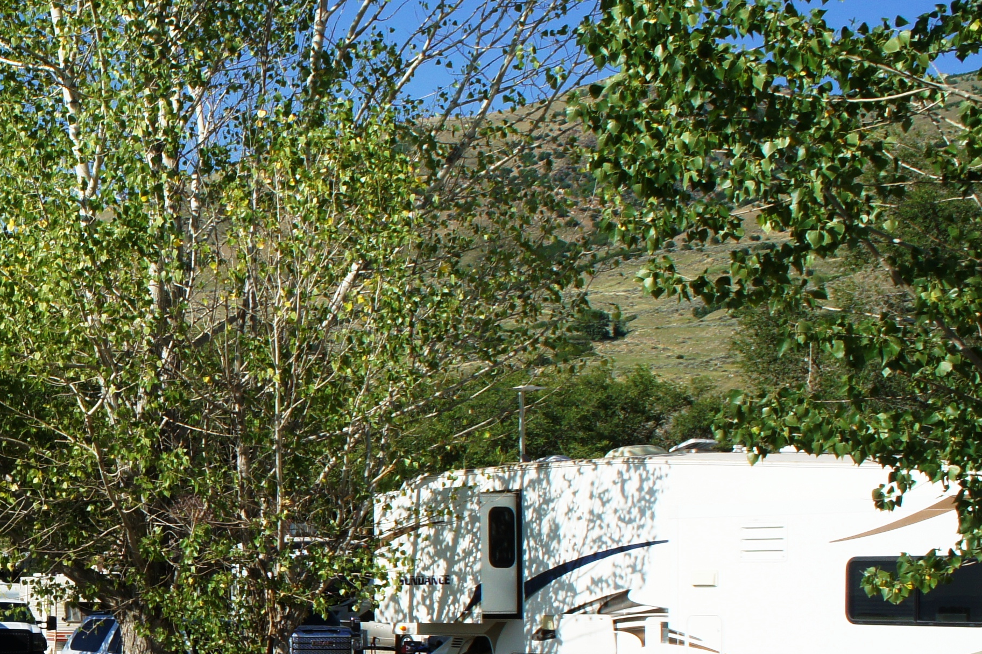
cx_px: -216
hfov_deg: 23.3
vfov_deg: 17.0
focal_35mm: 79
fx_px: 2161
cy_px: 548
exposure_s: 1/250
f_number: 11
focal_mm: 21
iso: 200
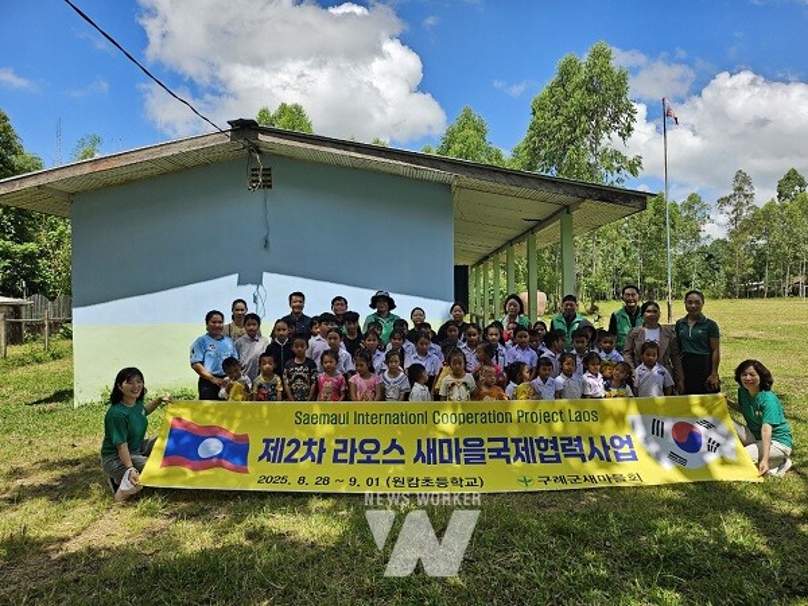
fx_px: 560
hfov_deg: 71.6
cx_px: 404
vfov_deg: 56.8
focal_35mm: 24
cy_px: 303
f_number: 1.8
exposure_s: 1/2828
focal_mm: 5
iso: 50
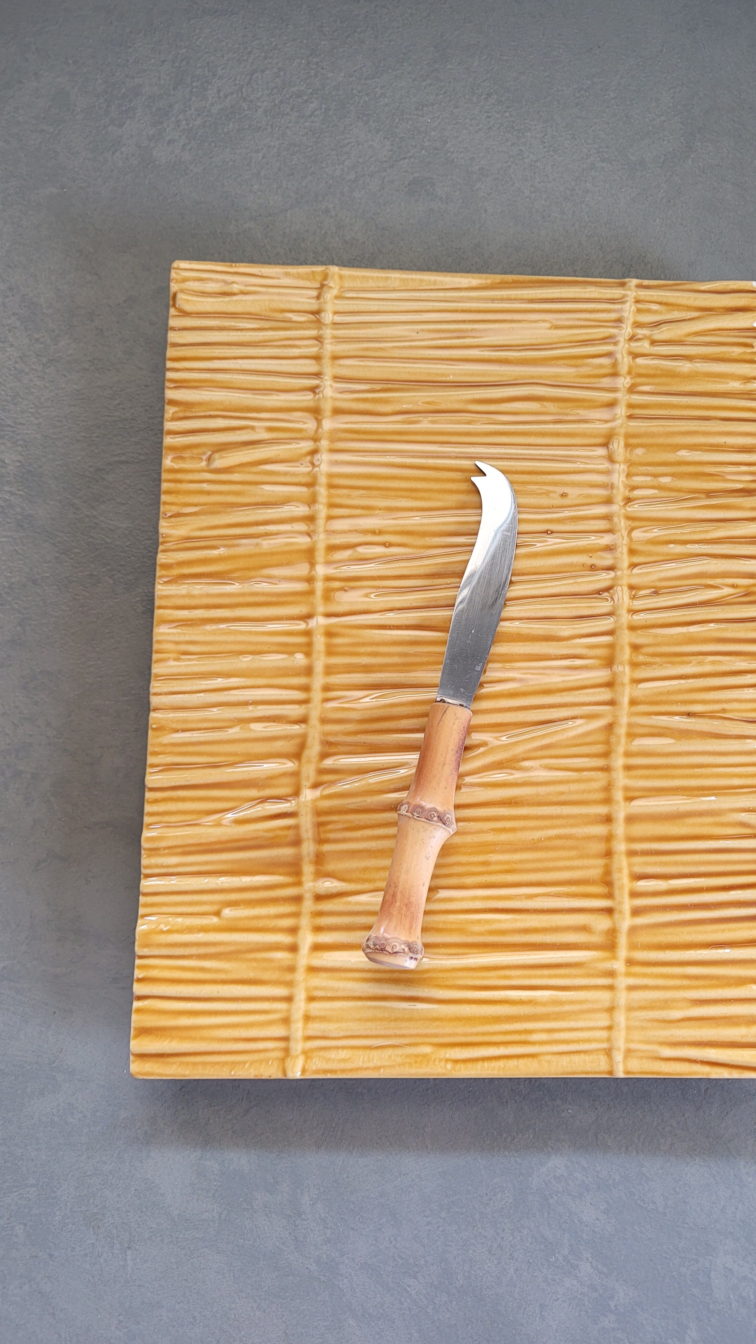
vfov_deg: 66.1
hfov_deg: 39.8
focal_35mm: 29
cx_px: 495
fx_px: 1034
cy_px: 663
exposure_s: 1/100
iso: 125
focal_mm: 5.4
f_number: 1.8
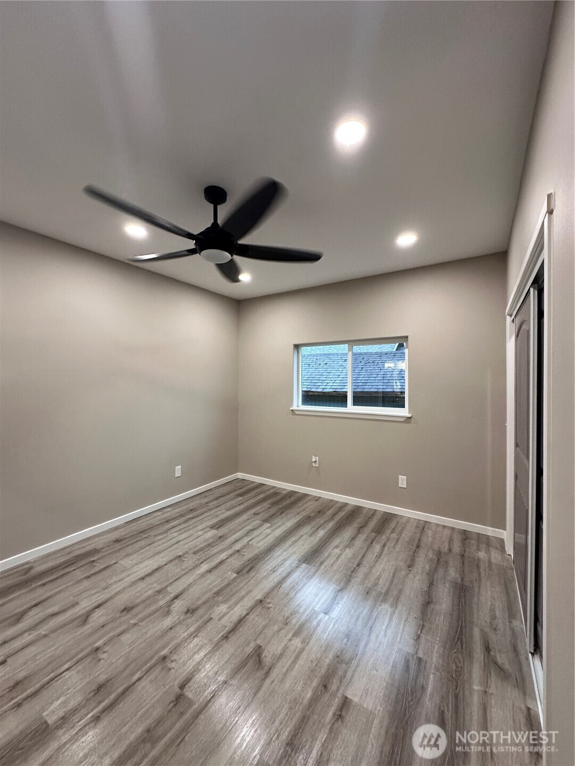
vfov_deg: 102.1
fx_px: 310
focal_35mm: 14
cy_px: 383
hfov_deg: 85.7
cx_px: 288
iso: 250
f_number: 2.2
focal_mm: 2.22
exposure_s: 1/120
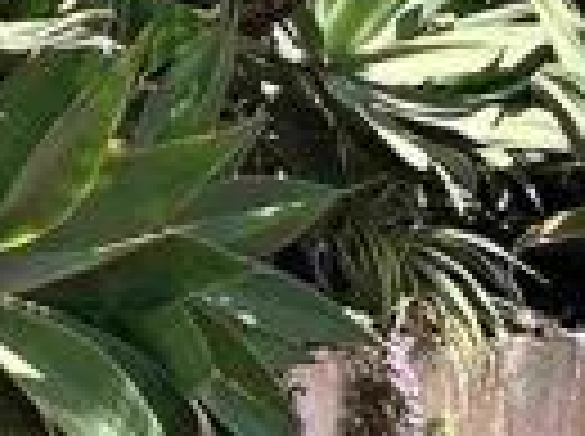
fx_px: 3458
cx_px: 171
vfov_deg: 7.2
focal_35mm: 205
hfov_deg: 9.7
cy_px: 220
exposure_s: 1/1808
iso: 50
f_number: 1.5
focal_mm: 5.7
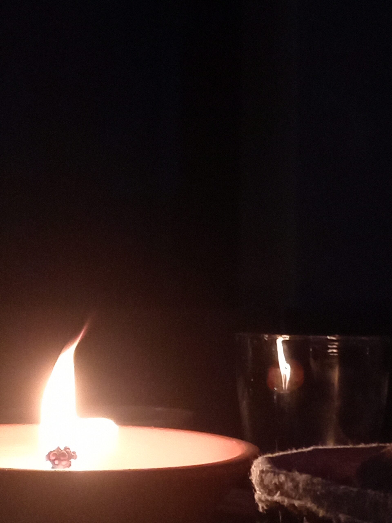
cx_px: 196
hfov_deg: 18.7
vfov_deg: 24.7
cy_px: 262
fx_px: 1193
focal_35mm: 79
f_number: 1.8
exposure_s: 1/25
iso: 654
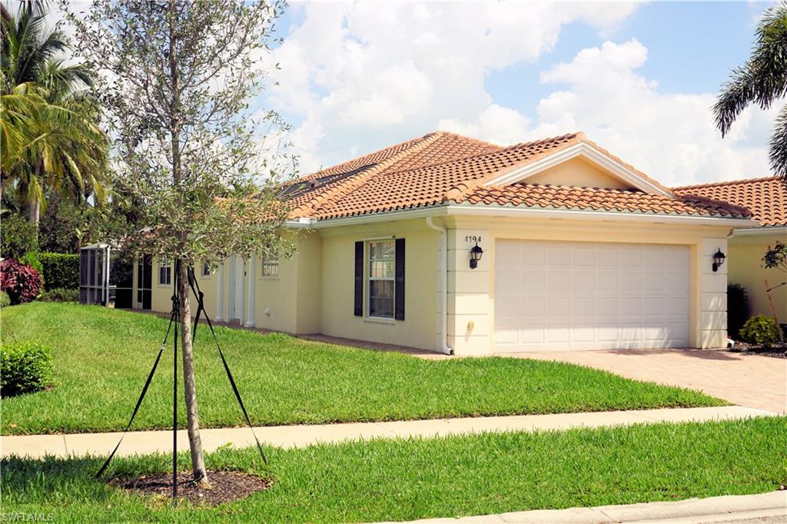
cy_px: 262
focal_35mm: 44
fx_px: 951
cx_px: 394
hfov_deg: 45.0
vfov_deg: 30.8
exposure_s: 1/160
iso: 100
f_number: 11
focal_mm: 29
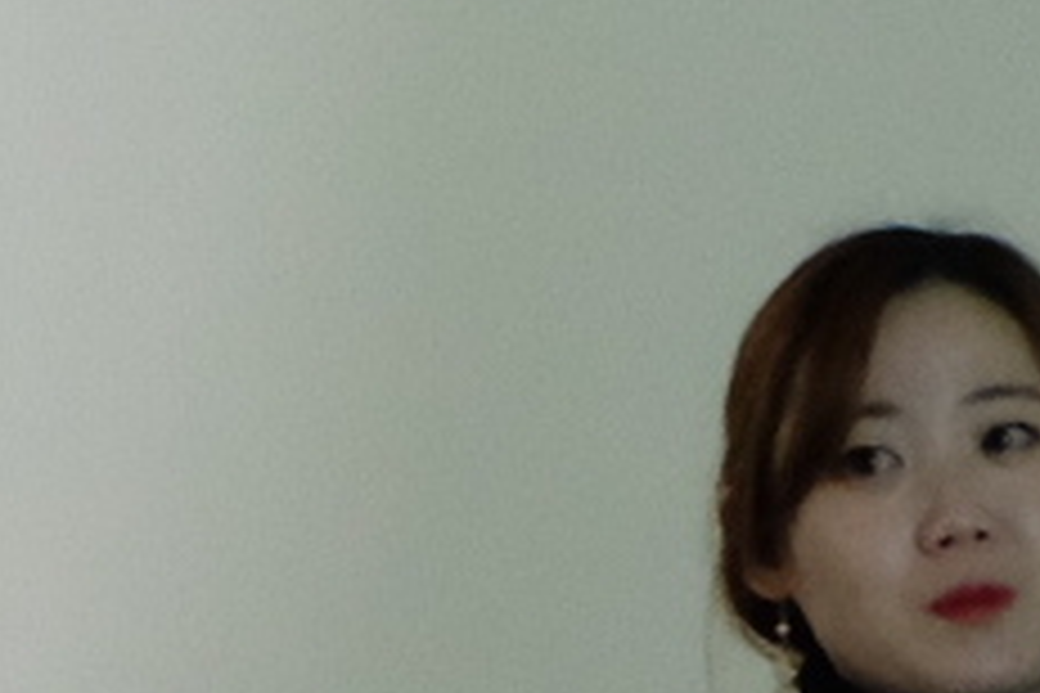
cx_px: -662
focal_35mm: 639
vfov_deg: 2.1
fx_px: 18459
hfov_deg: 3.2
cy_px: 1692
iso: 3200
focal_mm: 55
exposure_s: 1/12
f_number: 4
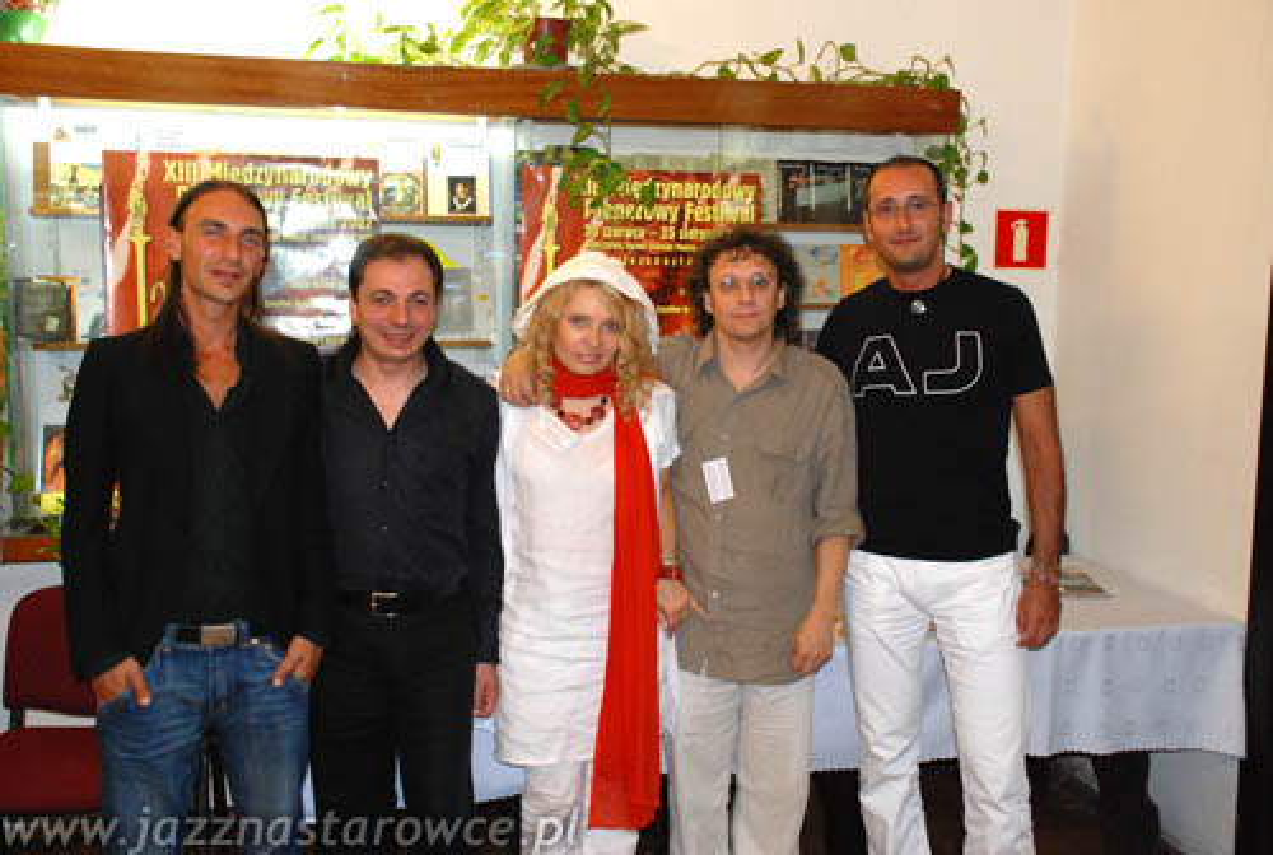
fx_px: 1276
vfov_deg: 37.1
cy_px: 428
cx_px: 636
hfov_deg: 53.0
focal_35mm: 36
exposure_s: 1/60
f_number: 5
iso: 800
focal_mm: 24
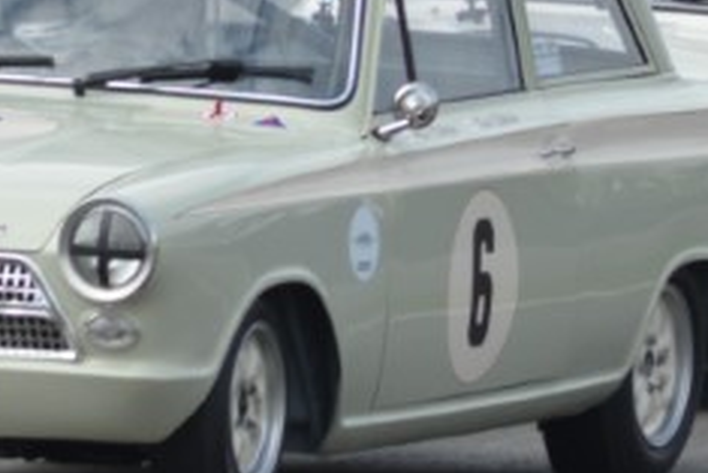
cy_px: 203
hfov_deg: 2.1
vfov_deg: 1.4
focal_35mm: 981
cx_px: 256
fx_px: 19304
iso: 400
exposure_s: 1/400
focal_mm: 220
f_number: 11
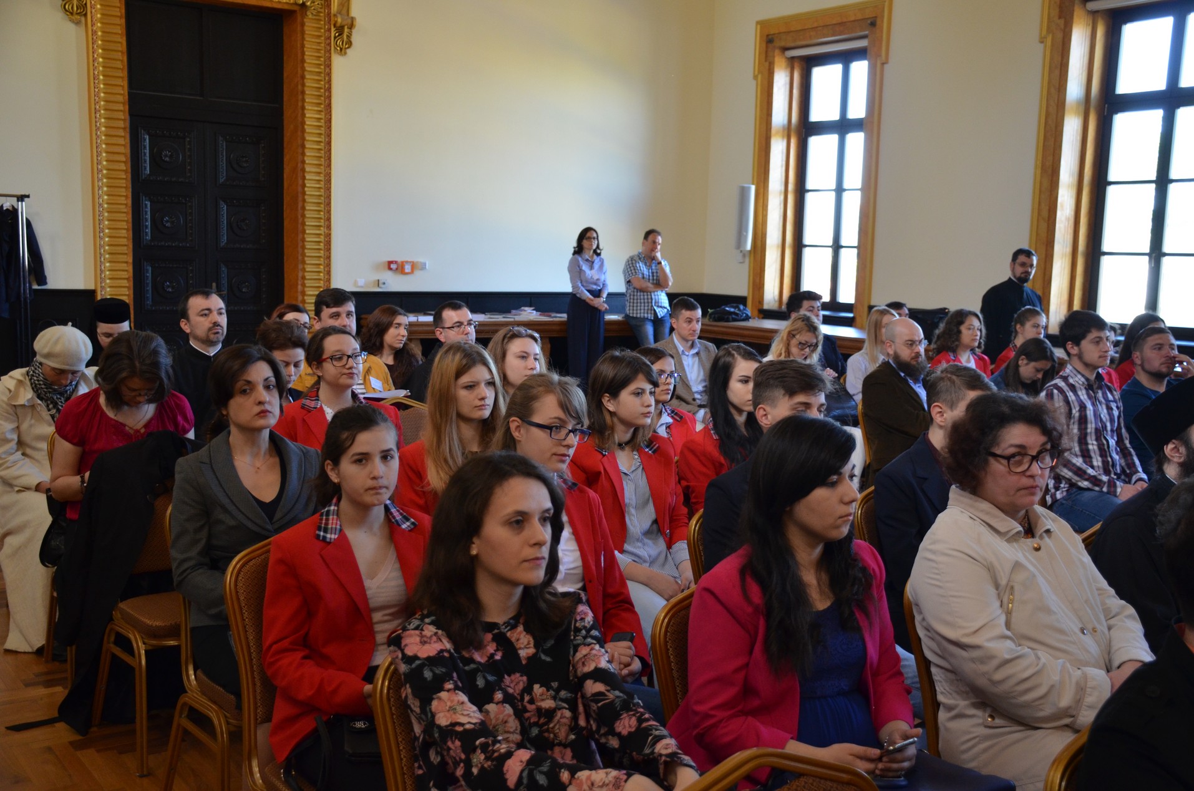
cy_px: 396
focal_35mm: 40
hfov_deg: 48.0
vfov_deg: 32.9
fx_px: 1341
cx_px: 597
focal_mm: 27
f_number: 4
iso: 800
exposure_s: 1/60
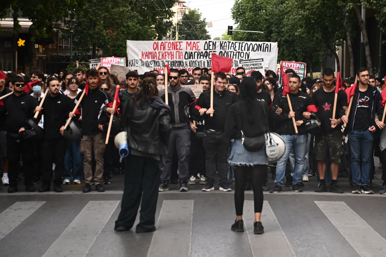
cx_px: 193
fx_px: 1126
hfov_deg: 19.5
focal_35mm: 105
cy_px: 128
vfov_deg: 13.0
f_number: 4
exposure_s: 1/1000
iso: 320
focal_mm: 70
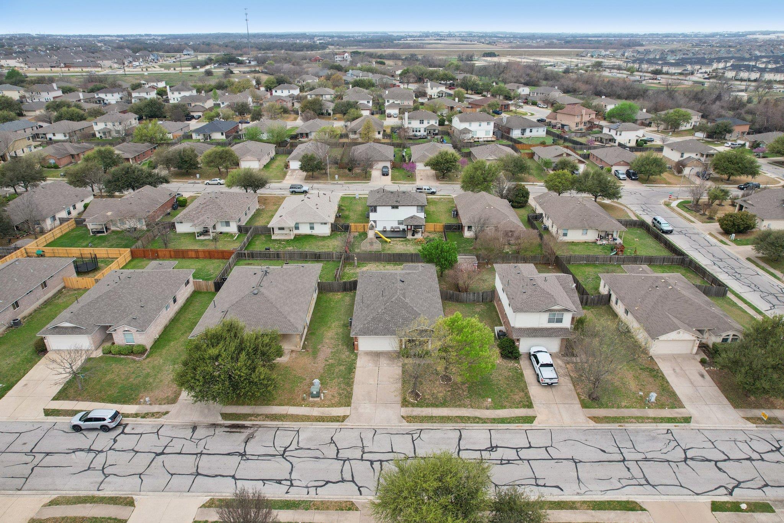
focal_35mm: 22
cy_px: 262
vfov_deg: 57.2
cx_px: 392
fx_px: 479
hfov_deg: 78.6
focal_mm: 8.4
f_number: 2.8
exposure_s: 1/500
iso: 160
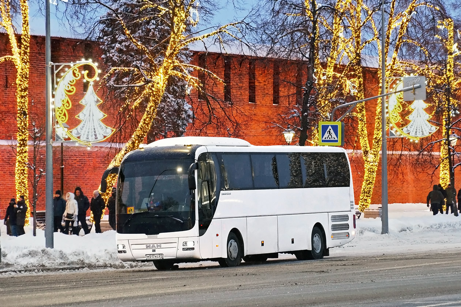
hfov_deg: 13.0
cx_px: 230
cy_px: 154
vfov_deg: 8.7
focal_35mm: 158
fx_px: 2017
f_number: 5.6
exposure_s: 1/30
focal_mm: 105
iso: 800
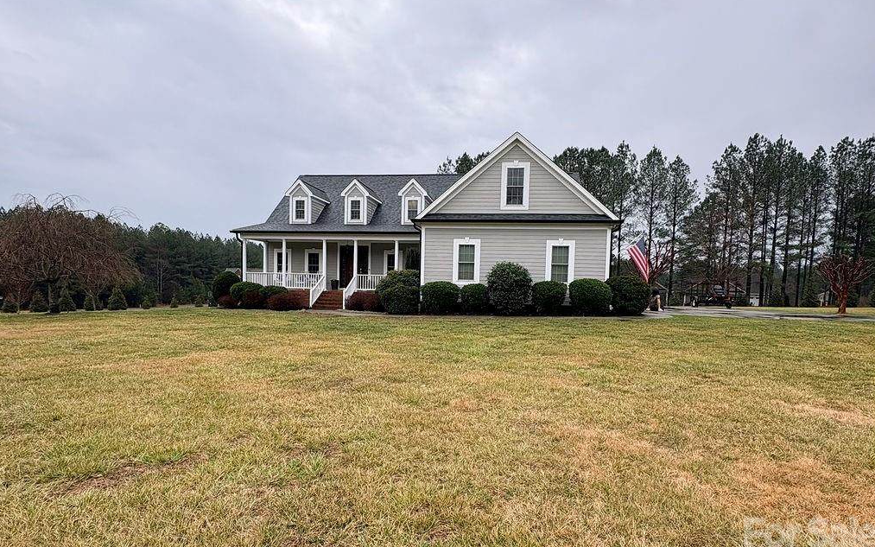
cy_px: 270
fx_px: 358
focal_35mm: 15
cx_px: 440
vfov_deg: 74.8
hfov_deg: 101.5
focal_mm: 2.22
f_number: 2.2
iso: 40
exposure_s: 1/544
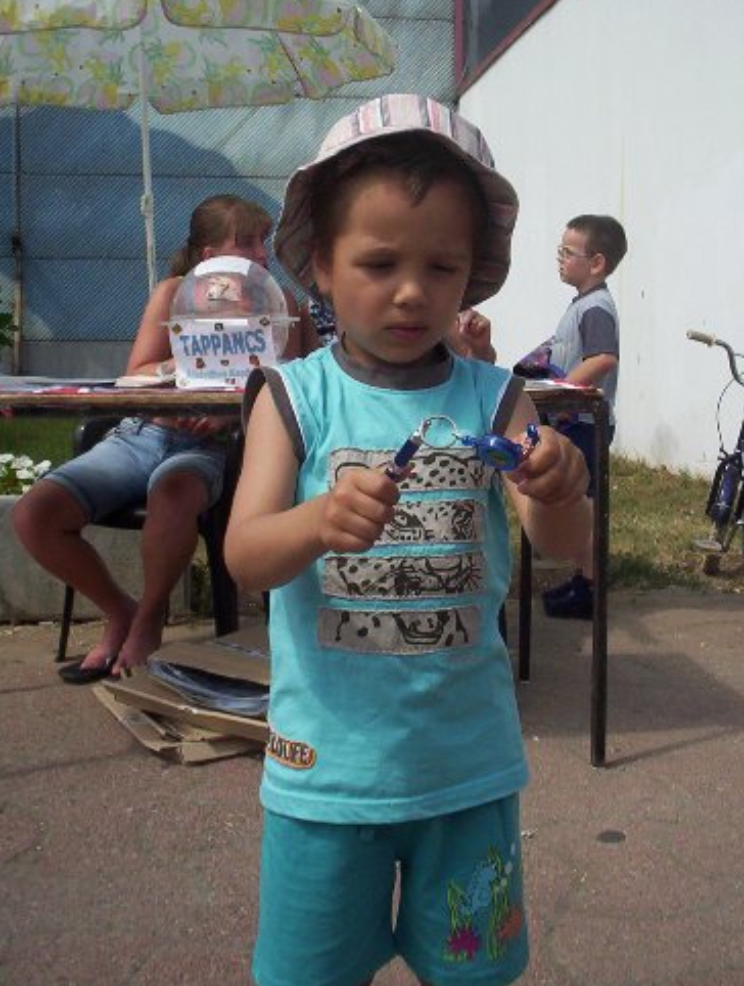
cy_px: 408
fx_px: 1284
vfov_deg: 41.8
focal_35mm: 45
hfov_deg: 32.3
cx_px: 406
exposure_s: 1/1066
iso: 100
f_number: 4.5
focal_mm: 4.99
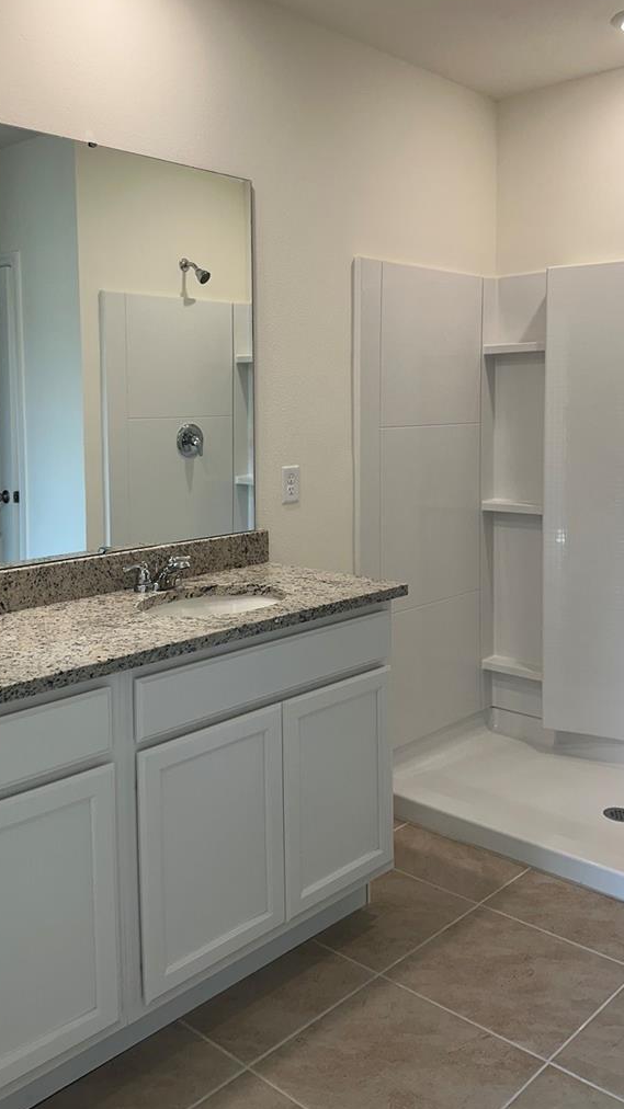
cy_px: 490
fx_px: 912
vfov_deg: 62.4
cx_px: 284
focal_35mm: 31
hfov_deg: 37.7
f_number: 1.78
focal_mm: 6.86
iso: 64
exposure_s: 1/120
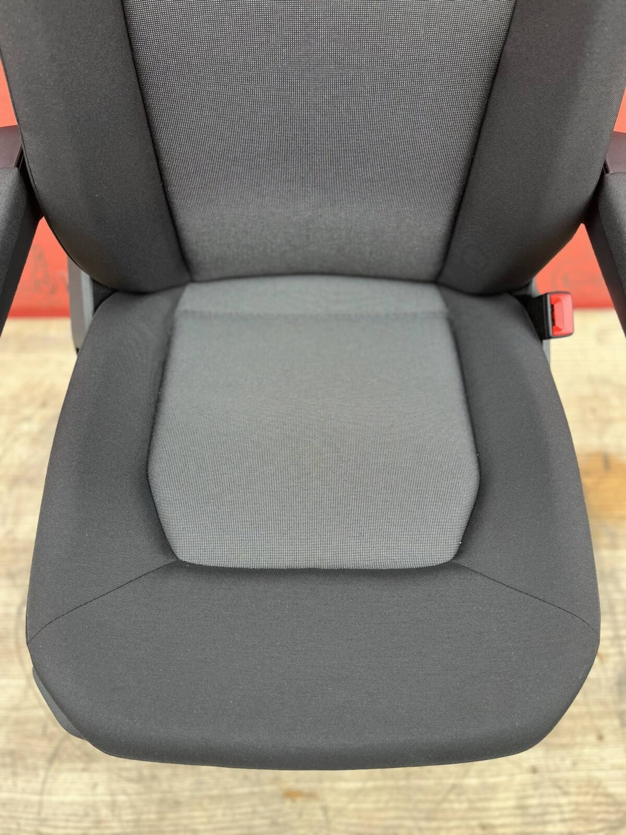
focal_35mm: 26
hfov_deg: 53.1
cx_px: 313
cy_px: 418
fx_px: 627
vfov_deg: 67.3
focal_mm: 5.1
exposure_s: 1/151
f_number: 1.6
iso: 40
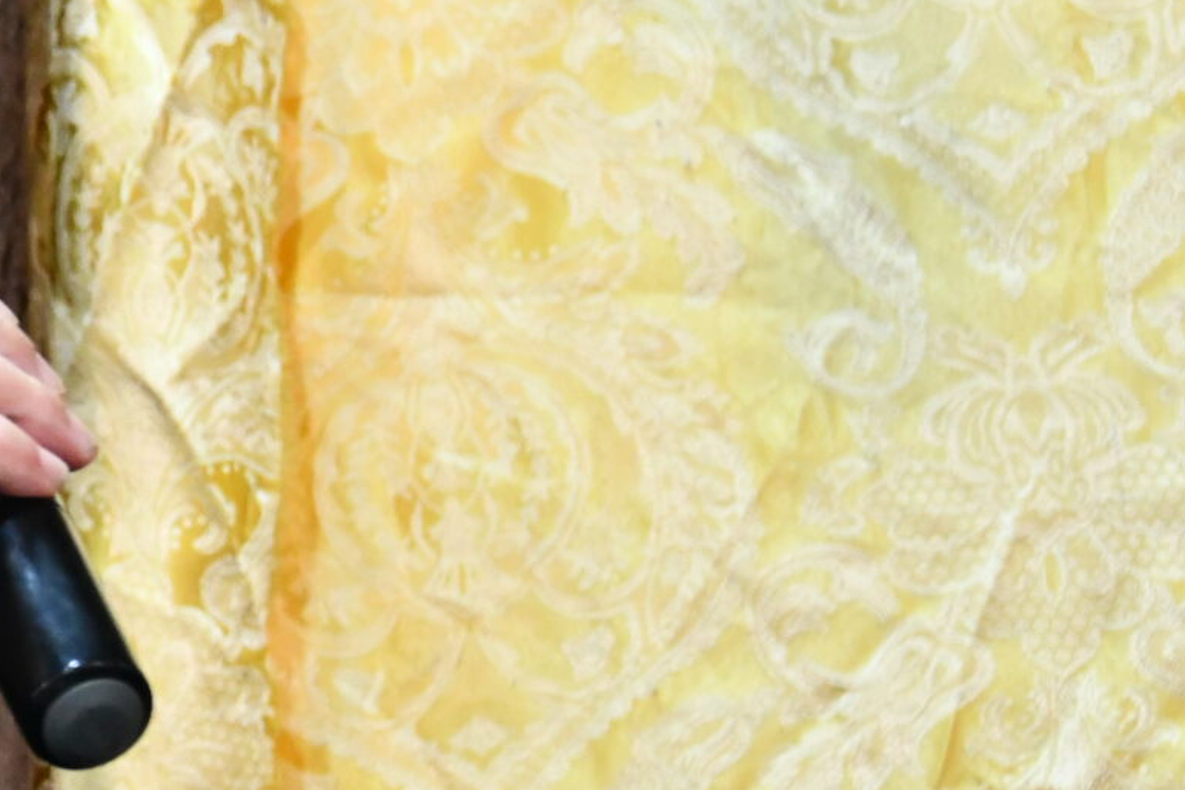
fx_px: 12244
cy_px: 127
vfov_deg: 3.7
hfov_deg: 5.5
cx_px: -367
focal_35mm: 372
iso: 3200
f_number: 5.6
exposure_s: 1/125
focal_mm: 112
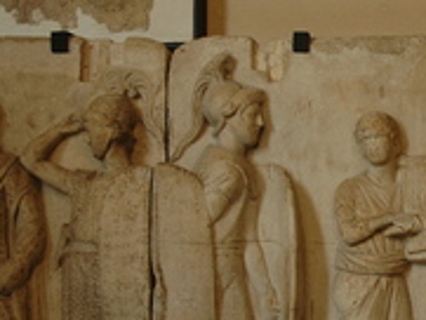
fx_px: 948
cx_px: 490
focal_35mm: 77
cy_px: 233
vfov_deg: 19.1
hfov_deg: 23.5
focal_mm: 22
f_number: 4.8
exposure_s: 1/90
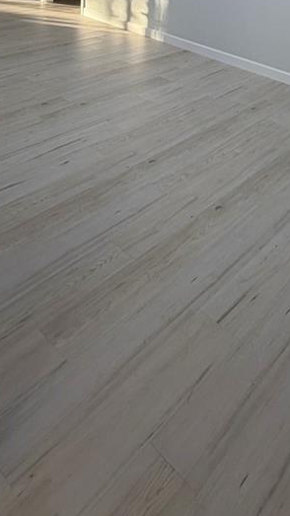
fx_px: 479
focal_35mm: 35
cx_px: 194
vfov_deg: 46.0
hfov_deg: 33.4
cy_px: -18
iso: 100
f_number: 2.2
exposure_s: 1/120
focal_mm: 2.22
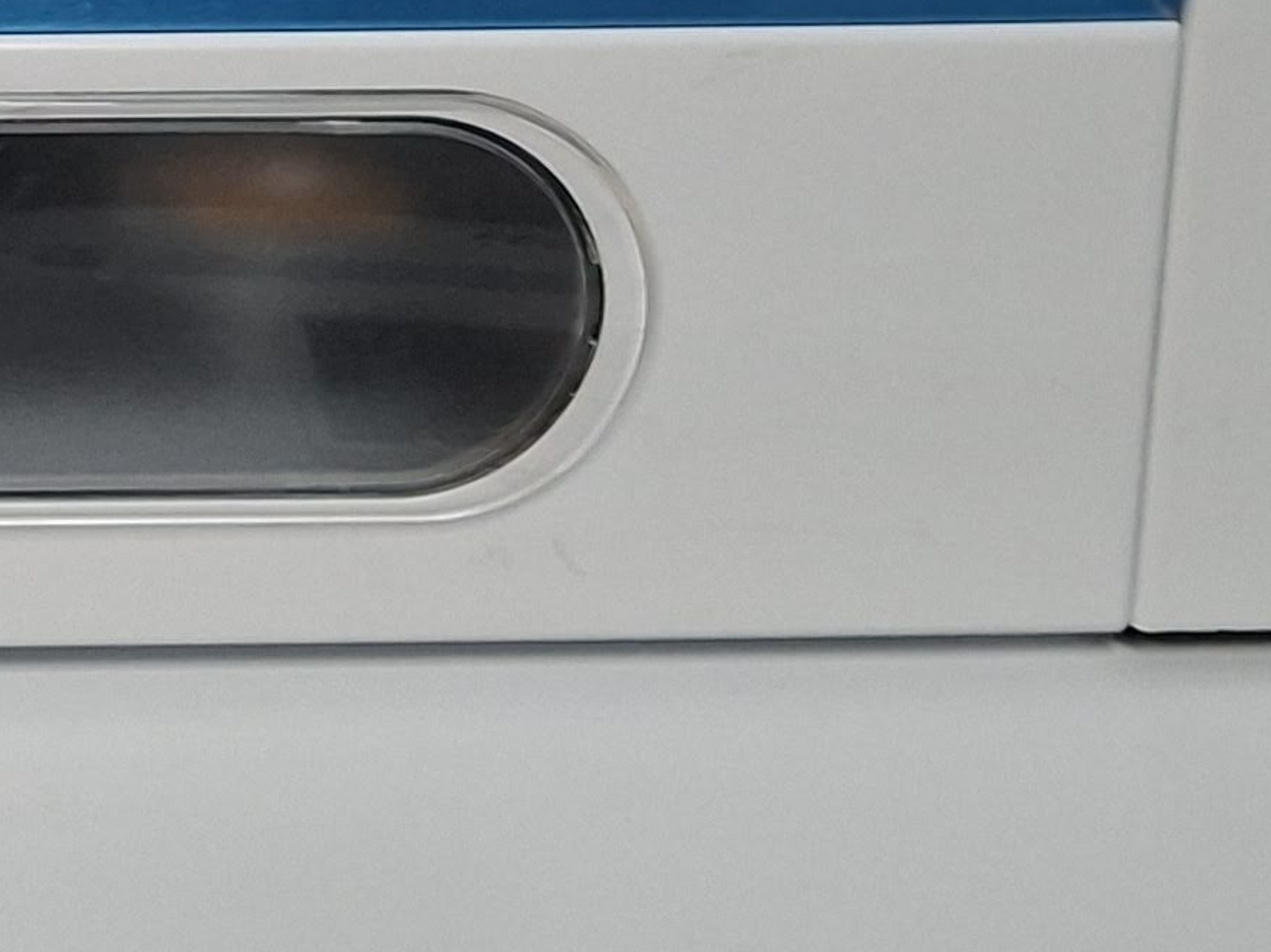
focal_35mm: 104
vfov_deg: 13.3
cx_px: -675
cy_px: -544
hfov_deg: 17.0
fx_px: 3817
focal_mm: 5.54
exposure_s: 1/100
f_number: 1.8
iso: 250
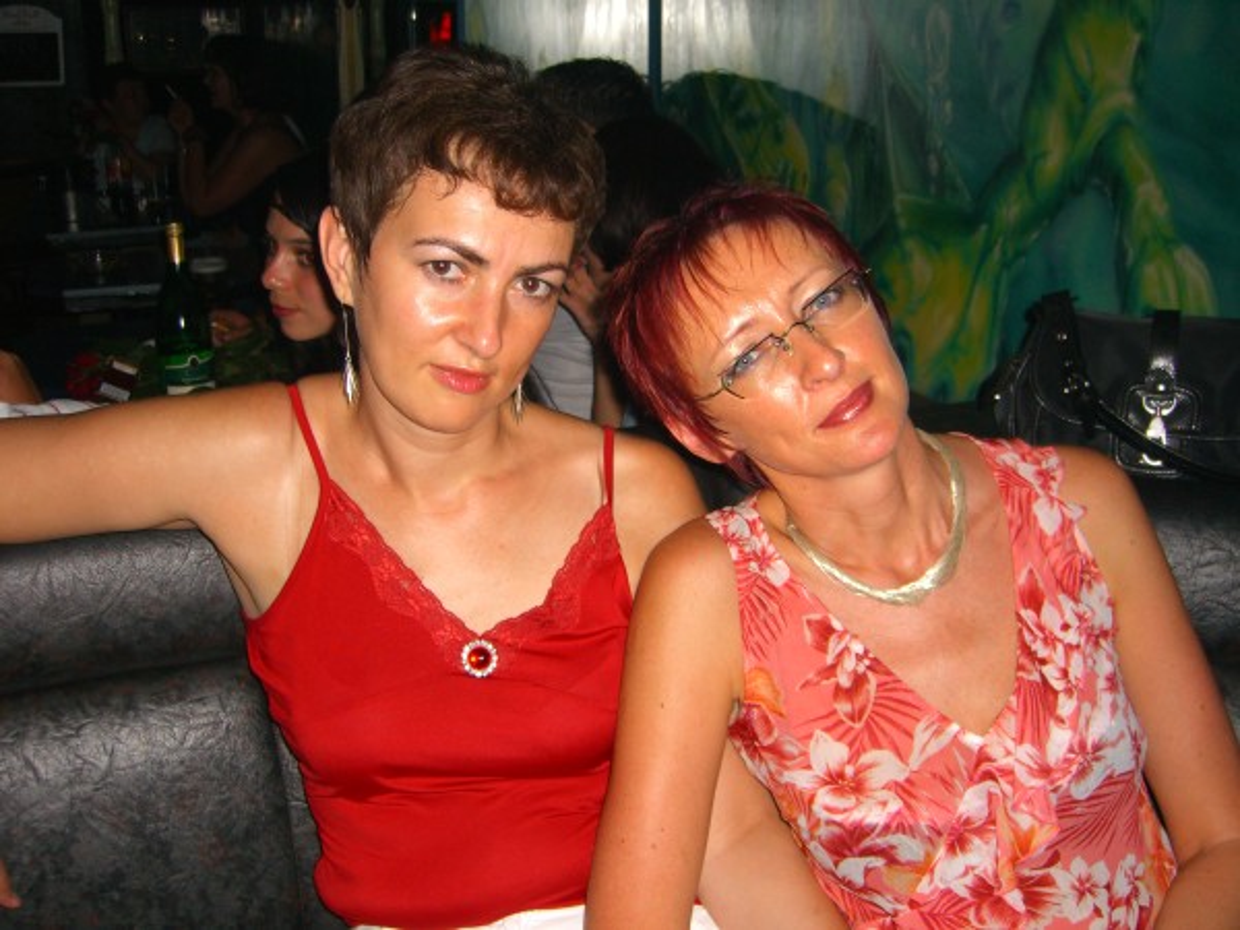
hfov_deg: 49.0
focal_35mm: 38
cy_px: 465
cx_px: 620
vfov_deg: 37.7
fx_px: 1361
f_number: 2.8
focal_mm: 7.9
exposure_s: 1/60
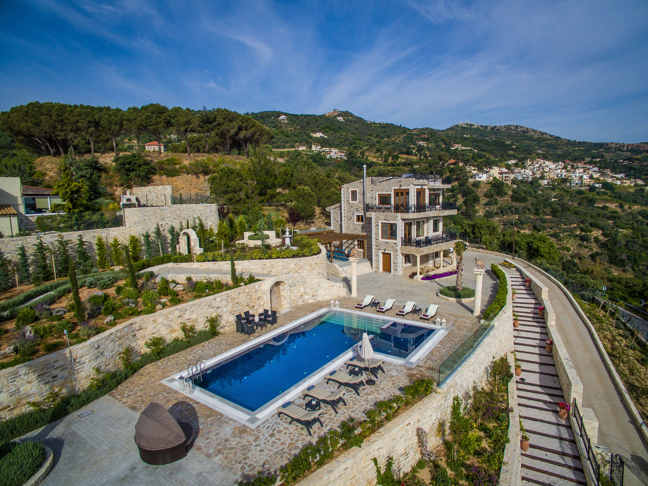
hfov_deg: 81.8
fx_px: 374
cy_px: 243
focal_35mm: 20
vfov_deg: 65.9
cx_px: 324
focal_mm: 3.61
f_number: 2.8
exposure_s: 1/2500
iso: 100
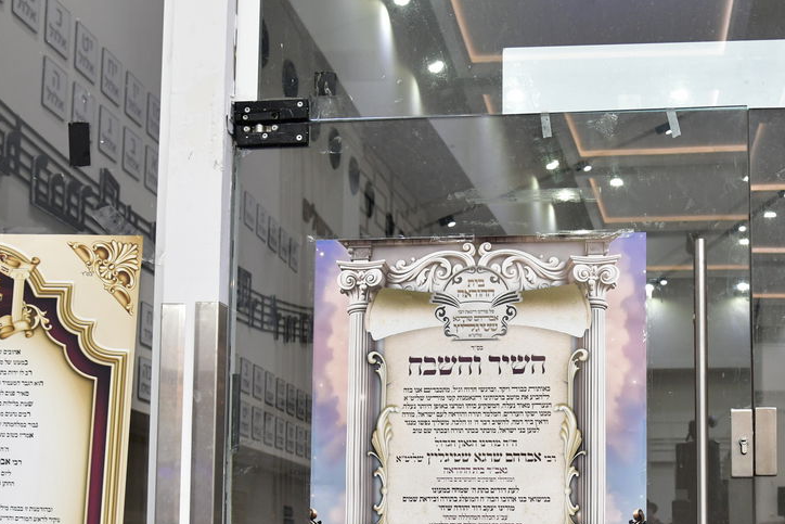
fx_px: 1265
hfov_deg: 34.2
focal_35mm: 58
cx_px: 520
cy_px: 453
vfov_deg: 22.9
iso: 1250
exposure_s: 1/100
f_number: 5.6
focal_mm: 30
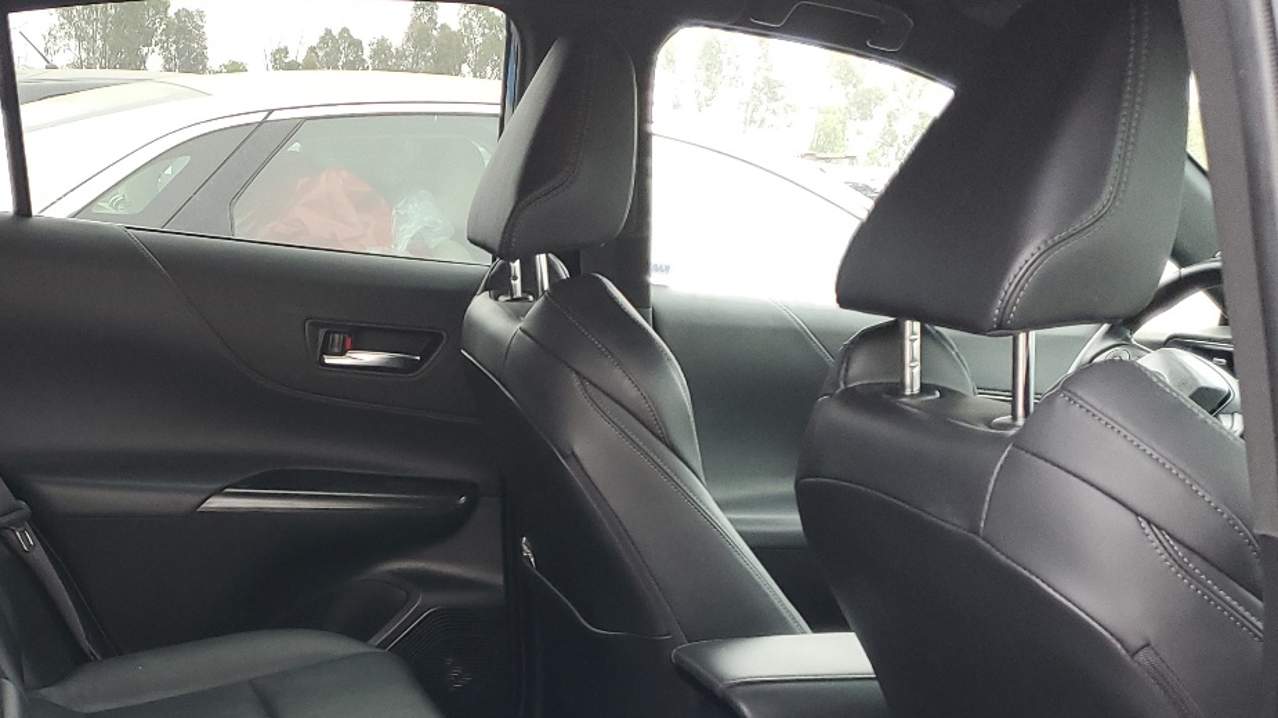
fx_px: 1660
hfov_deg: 40.9
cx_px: 316
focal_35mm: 49
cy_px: 624
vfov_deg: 23.9
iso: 87
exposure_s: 1/60.2
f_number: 1.5
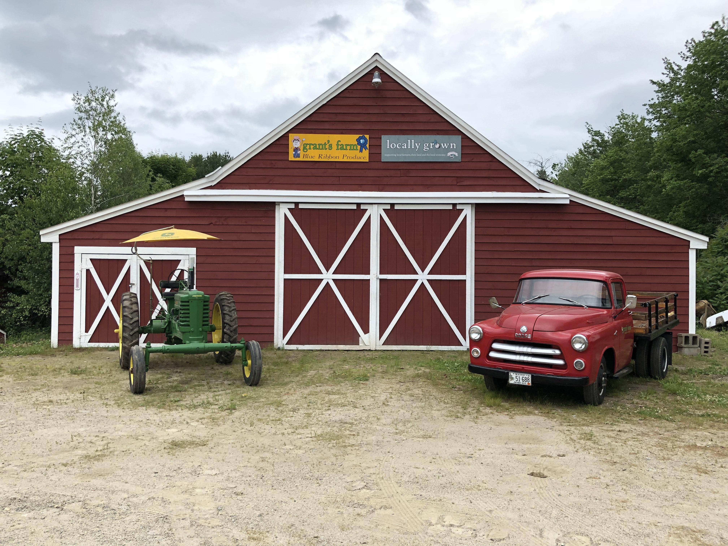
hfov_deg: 63.4
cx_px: 364
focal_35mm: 28
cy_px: 273
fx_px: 589
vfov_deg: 49.7
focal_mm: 4
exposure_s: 1/750
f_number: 1.8
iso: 20
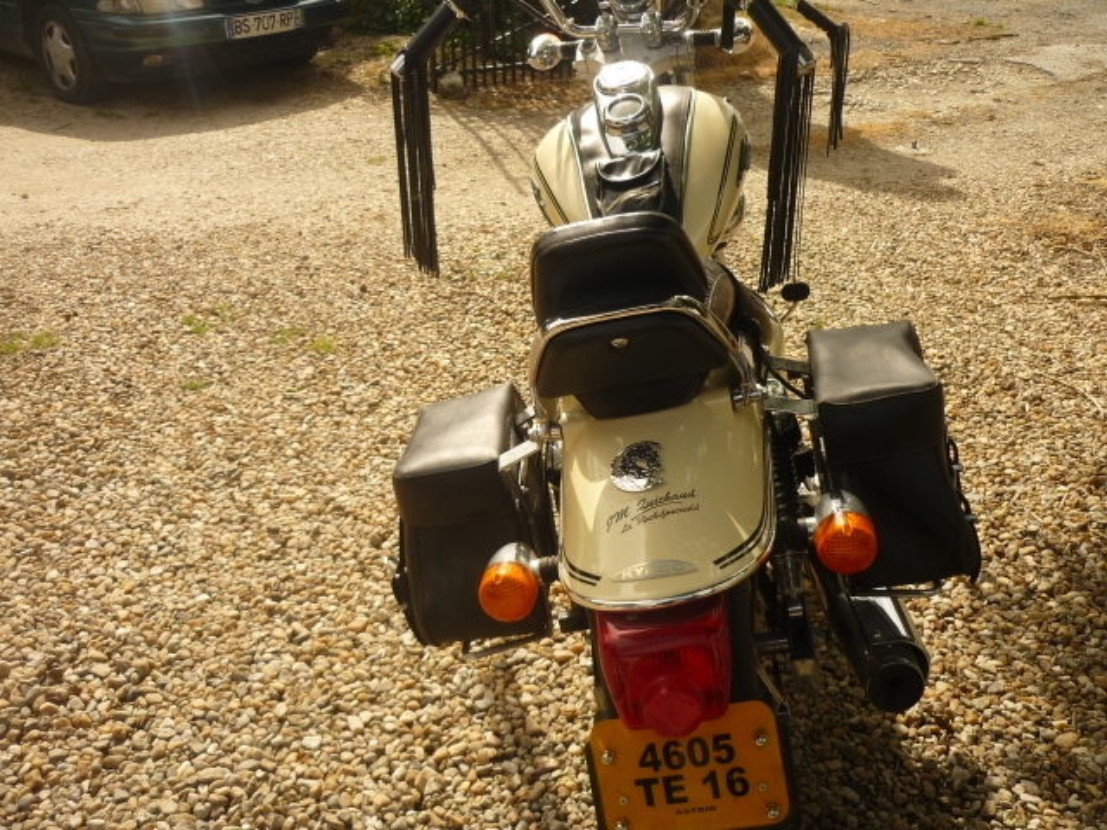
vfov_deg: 42.9
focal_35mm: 33
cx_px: 554
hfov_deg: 55.4
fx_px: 1055
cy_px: 415
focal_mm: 5.5
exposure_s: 1/1000
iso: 80
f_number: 2.8
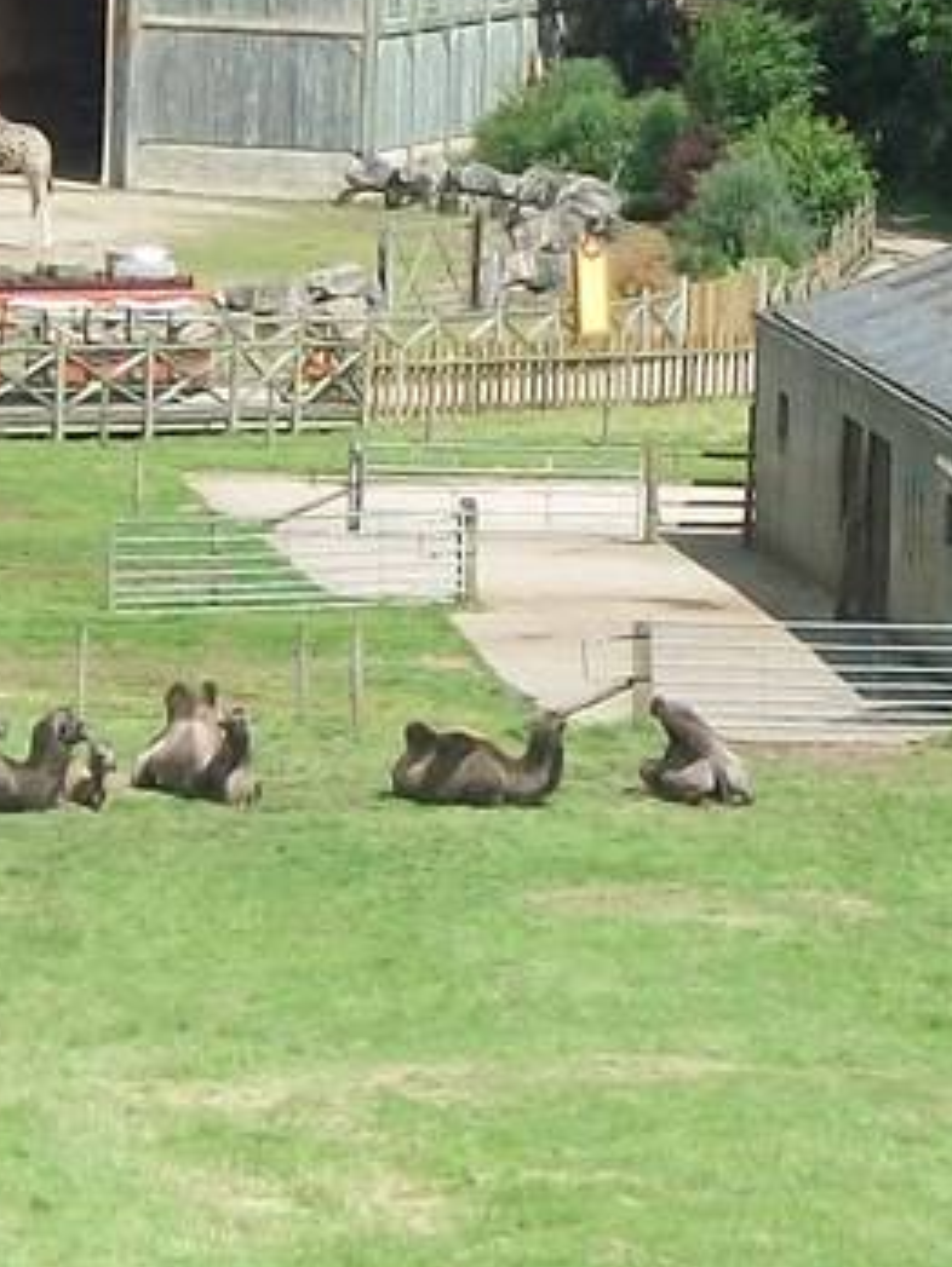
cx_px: 291
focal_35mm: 284
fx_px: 10408
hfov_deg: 5.2
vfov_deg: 7.0
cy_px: 319
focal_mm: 11
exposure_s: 1/640
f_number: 4.1
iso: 80
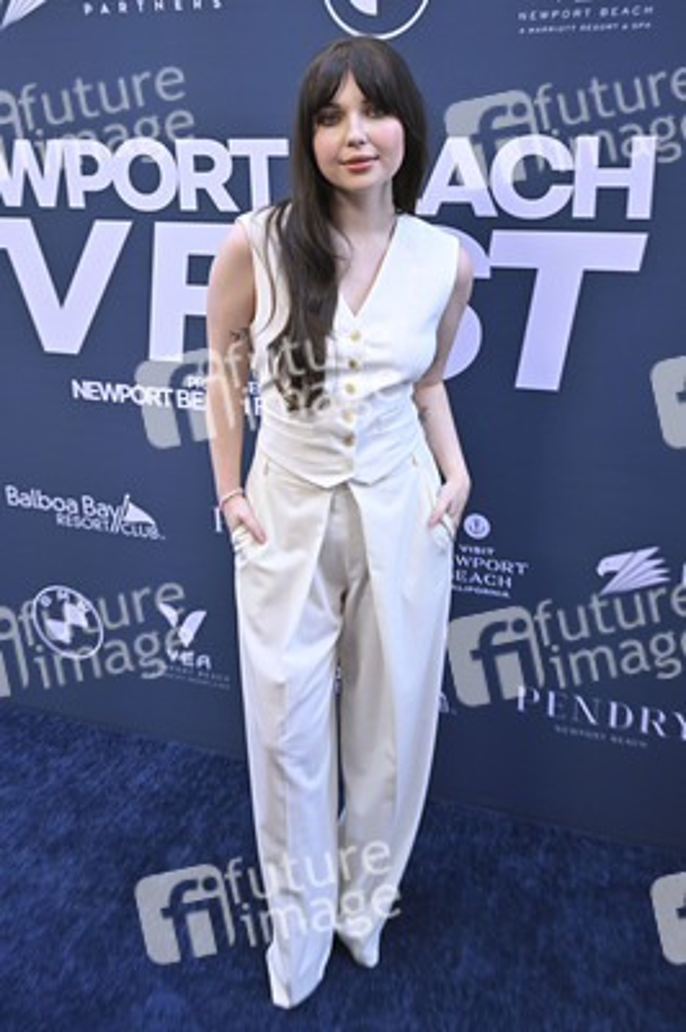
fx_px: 916
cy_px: 516
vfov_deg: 58.8
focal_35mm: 32
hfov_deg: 41.0
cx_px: 343
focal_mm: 32
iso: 1000
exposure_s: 1/320
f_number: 6.3
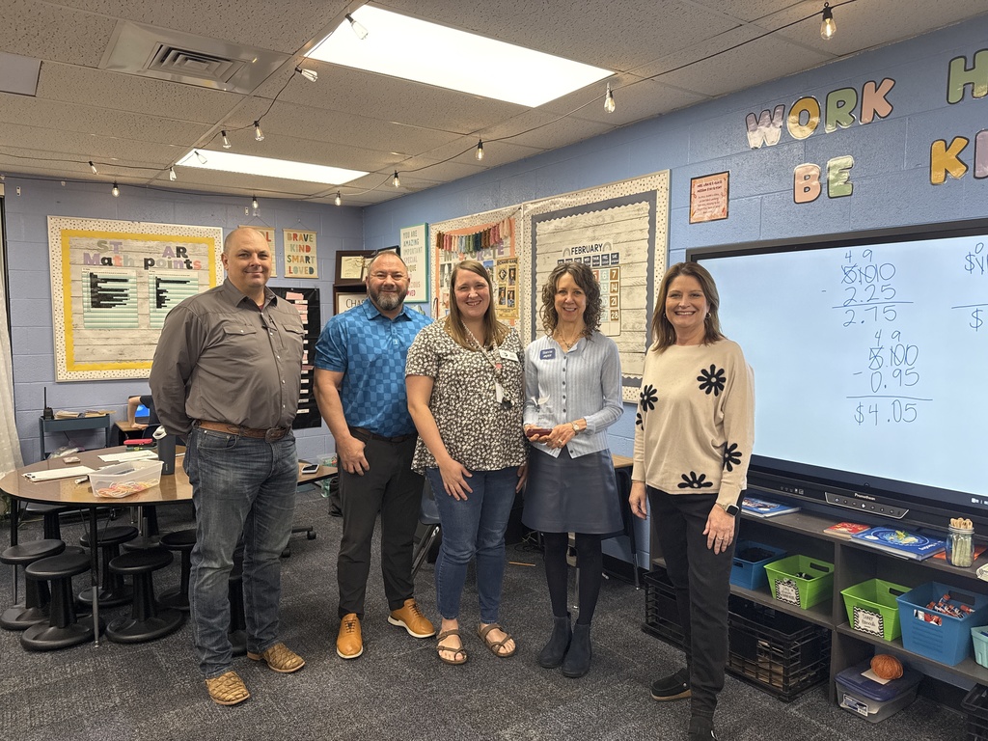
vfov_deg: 56.8
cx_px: 494
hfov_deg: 71.6
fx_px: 685
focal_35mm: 24
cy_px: 370
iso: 160
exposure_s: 1/120
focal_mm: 6.76
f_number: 1.78
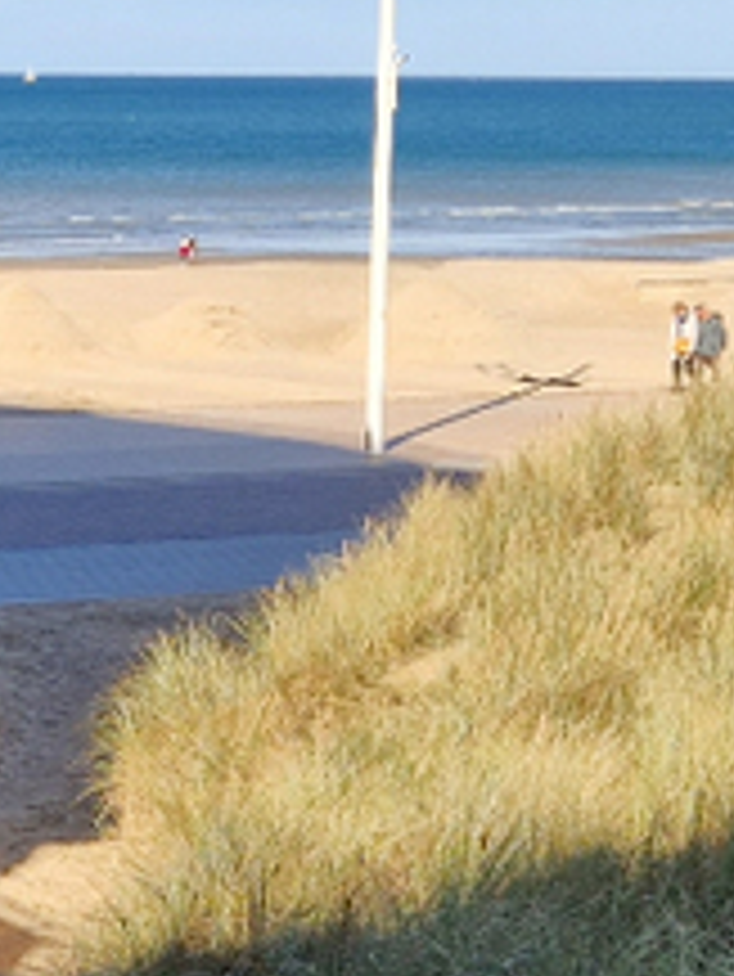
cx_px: -279
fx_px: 3587
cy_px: 427
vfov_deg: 15.5
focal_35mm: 127
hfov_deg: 11.3
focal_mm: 5.4
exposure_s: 1/1012
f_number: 1.8
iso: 50
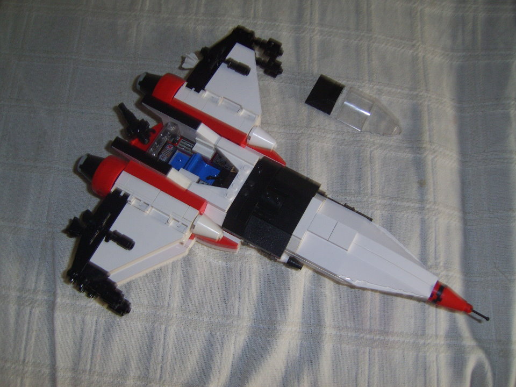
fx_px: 566
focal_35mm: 38
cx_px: 258
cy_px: 194
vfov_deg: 37.7
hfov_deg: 49.0
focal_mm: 7.8
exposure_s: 1/30
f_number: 2.8
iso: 100
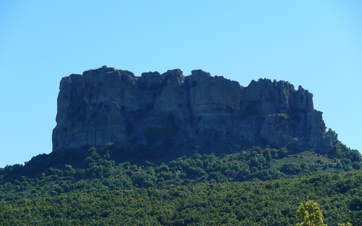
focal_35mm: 204
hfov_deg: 10.3
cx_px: 181
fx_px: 2012
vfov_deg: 6.4
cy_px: 121
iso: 100
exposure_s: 1/250
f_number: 4.5
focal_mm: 40.5
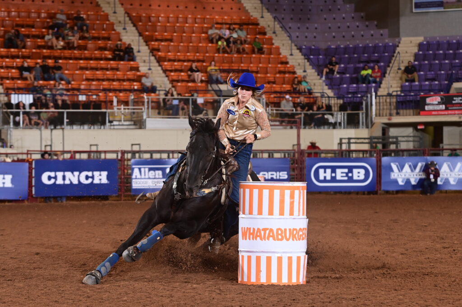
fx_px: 1616
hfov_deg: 16.3
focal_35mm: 126
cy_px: 154
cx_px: 231
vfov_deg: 10.9
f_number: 5
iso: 1600
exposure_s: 1/250
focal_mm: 105
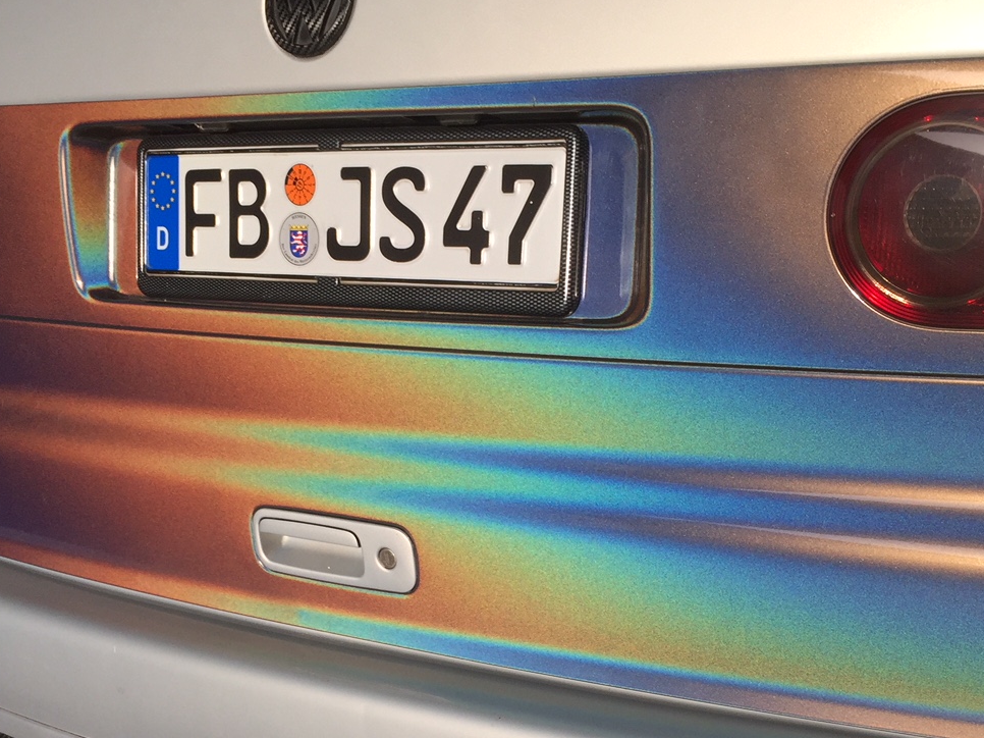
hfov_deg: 38.9
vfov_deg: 29.1
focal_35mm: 49
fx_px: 1393
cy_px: 579
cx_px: 506
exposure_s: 1/807
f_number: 2.2
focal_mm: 4.15
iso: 32
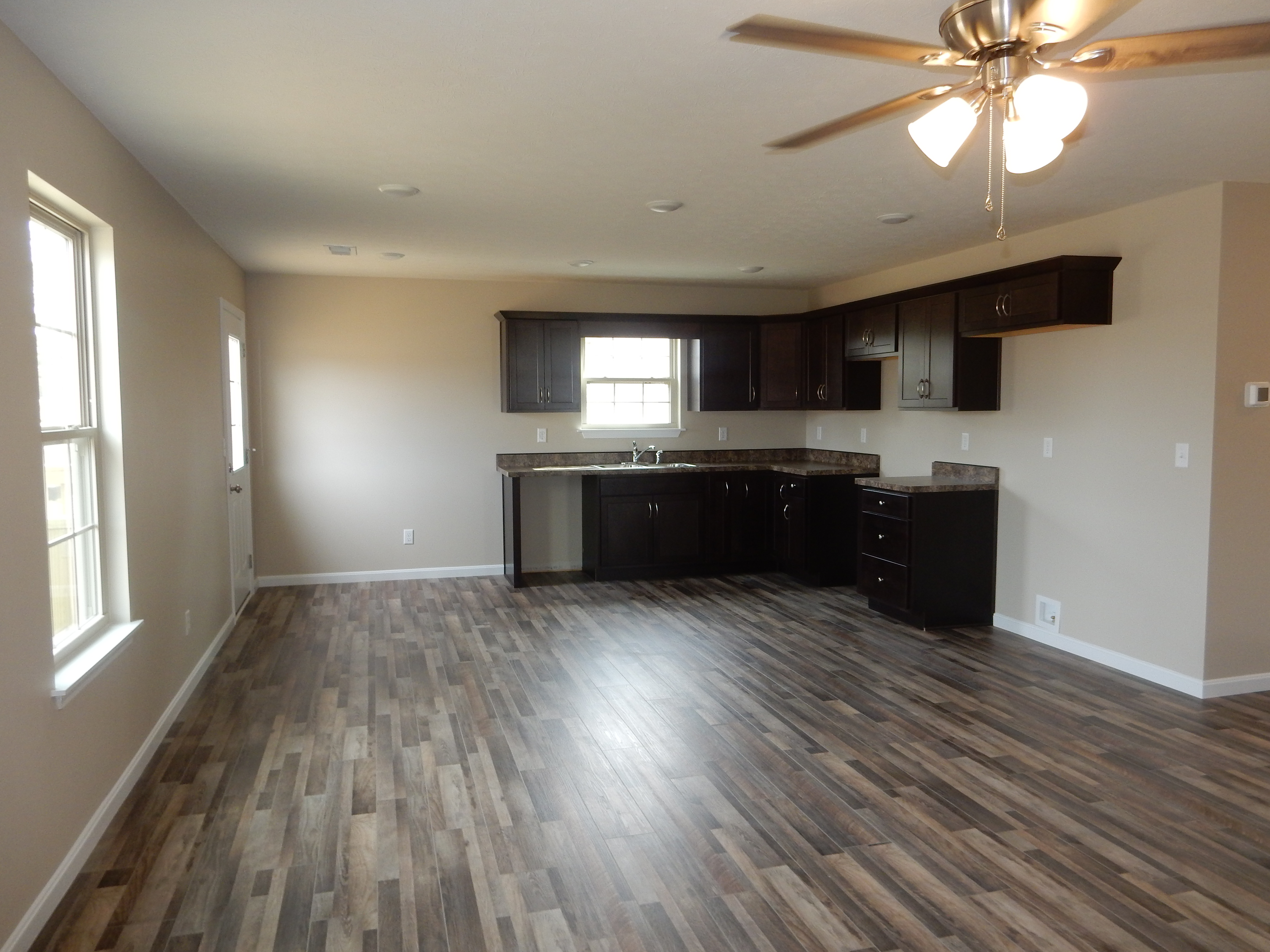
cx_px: 635
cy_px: 476
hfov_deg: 69.4
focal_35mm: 25
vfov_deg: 54.9
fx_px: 917
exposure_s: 1/30
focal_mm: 4.5
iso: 160
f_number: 3.7
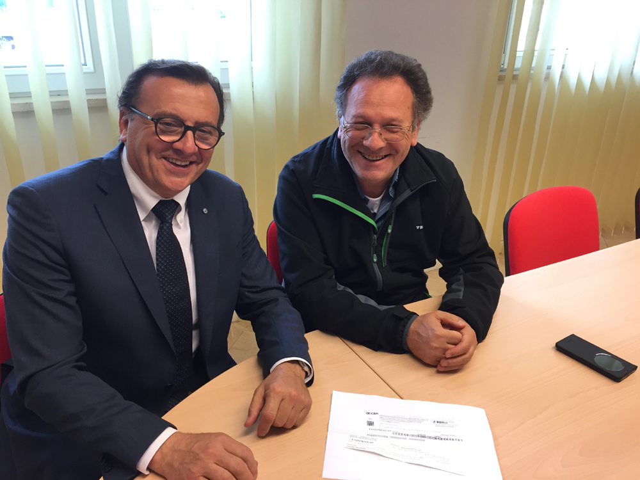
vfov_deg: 48.2
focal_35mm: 29
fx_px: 536
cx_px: 320
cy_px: 240
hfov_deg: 61.7
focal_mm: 4.15
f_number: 2.2
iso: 40
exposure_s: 1/33
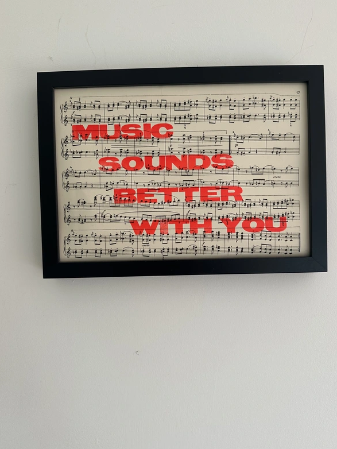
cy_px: 220
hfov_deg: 51.3
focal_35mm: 27
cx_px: 181
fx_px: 350
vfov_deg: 65.3
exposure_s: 1/185
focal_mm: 6.86
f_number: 1.78
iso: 64
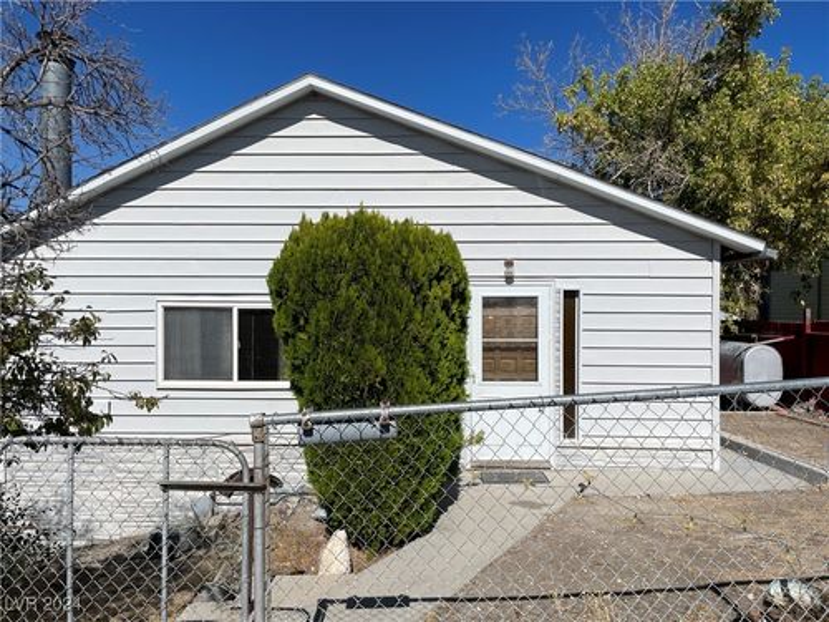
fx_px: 623
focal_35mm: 26
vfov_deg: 53.1
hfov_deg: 67.3
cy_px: 311
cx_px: 414
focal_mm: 4.2
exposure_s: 1/9091
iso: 32
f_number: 1.6
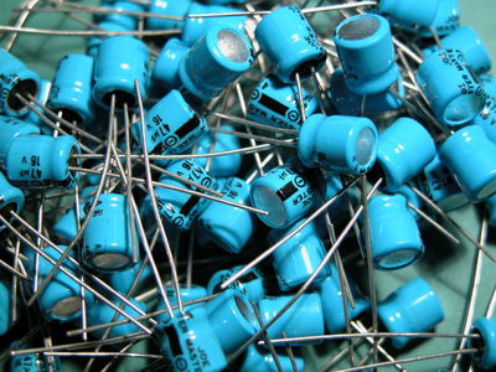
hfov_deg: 25.0
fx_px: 1118
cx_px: 248
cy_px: 186
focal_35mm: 78
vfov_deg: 18.9
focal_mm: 19.9
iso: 100
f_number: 3.4
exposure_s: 1/37.6
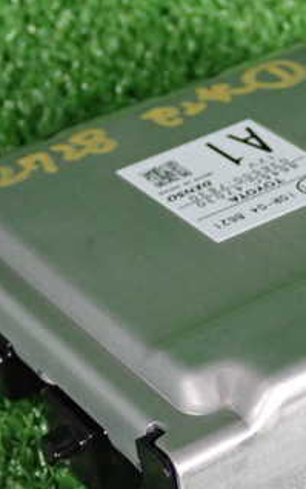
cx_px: 312
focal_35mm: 116
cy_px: 306
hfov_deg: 11.2
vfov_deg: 17.9
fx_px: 1546
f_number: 3.5
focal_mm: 10.35
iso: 640
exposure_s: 1/60
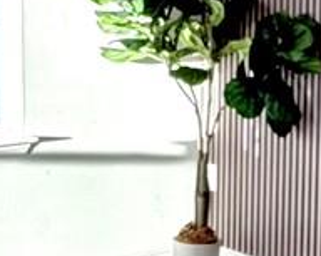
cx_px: 257
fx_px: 1081
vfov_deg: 13.5
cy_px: 70
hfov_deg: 16.8
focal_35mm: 114
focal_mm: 2.22
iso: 320
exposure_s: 1/120
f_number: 2.2
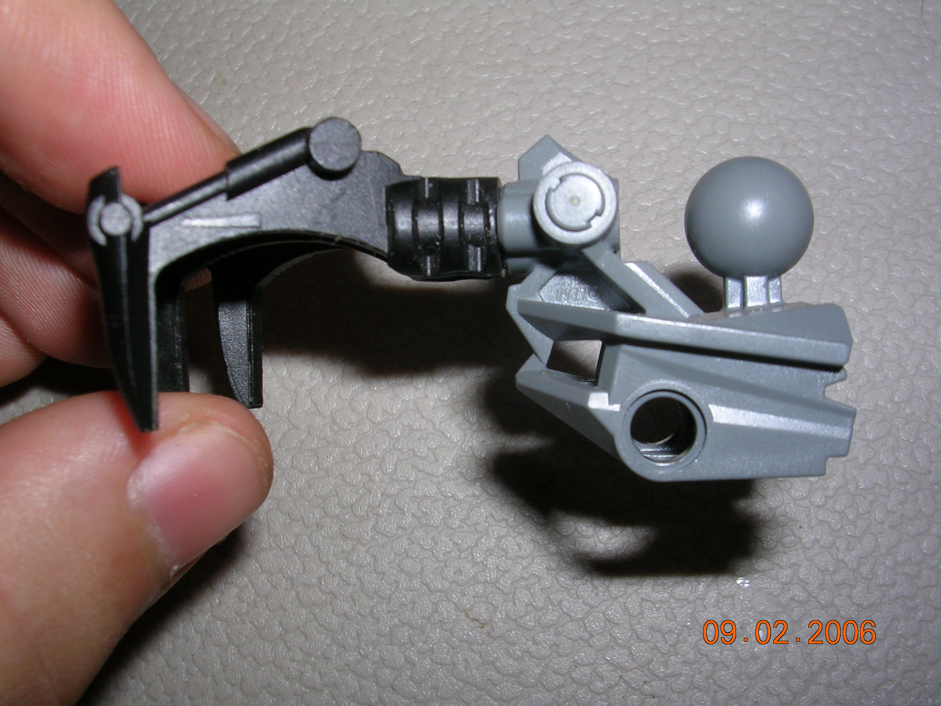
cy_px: 353
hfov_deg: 49.0
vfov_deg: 37.7
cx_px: 470
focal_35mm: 38
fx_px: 1033
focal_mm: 5.8
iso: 50
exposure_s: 1/60.1
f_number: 5.6
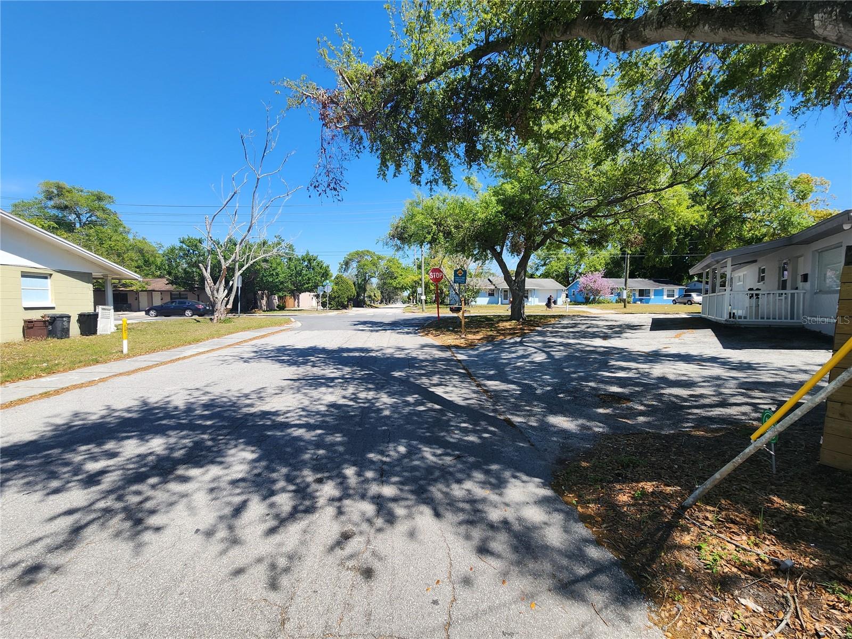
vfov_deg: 89.9
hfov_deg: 106.2
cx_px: 426
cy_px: 320
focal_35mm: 13
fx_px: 320
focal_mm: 2.2
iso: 50
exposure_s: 1/1067
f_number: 2.2
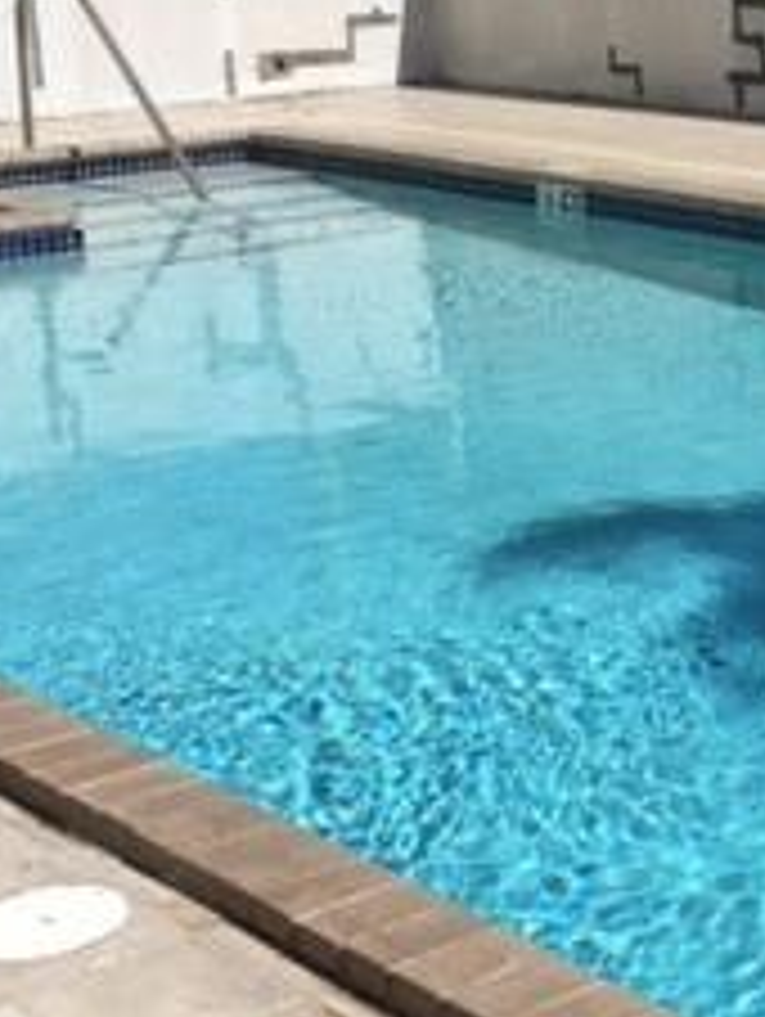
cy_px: 374
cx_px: 680
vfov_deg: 23.7
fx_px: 2412
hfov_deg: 17.8
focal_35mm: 82
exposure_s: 1/3968
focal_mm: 4.15
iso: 32
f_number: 2.2
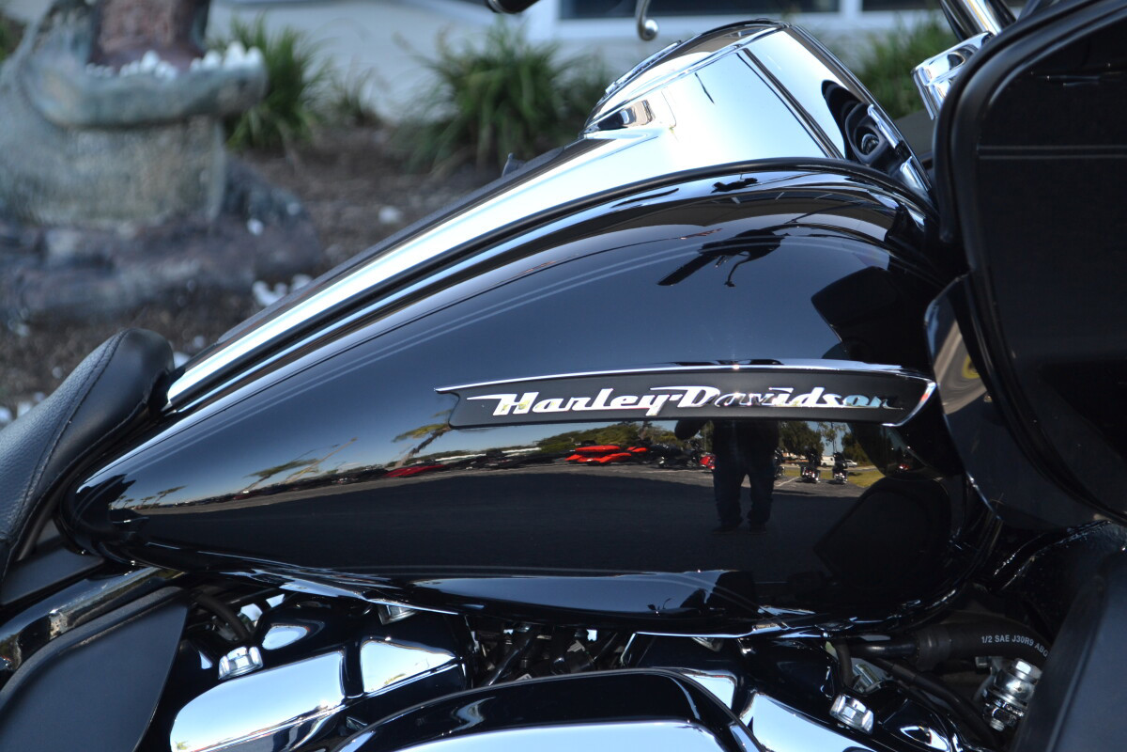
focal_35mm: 82
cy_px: 376
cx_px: 564
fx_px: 2583
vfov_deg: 16.6
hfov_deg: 24.6
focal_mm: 55
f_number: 5.6
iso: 280
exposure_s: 1/125
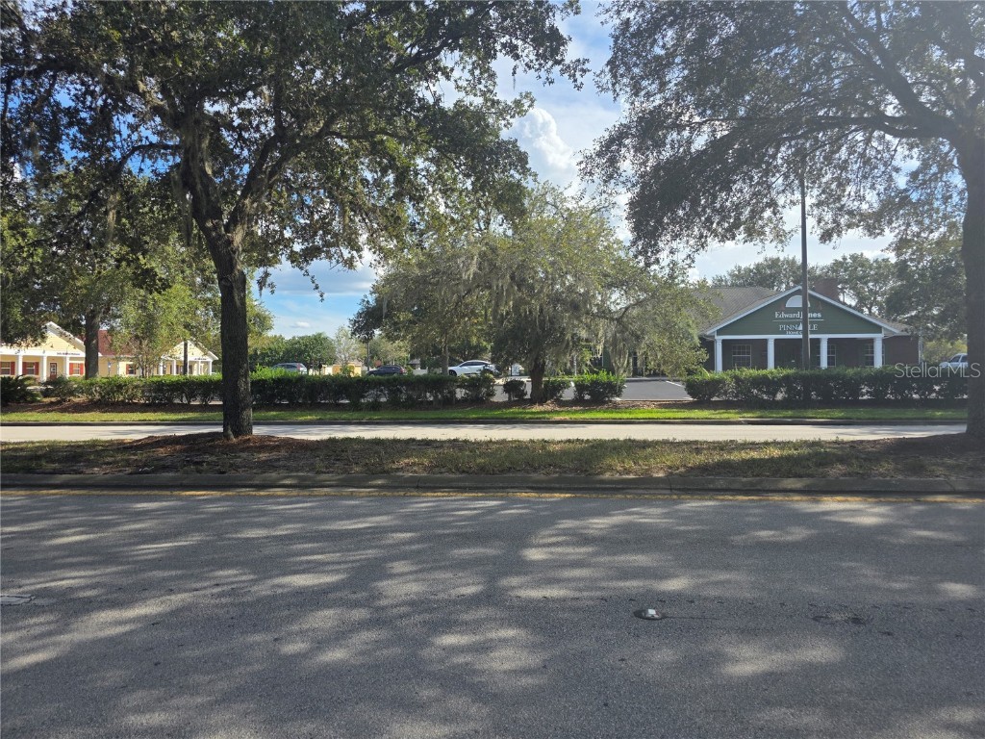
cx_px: 492
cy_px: 370
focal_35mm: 23
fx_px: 654
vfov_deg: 58.9
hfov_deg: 73.9
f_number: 1.7
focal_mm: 6.3
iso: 80
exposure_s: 1/3697
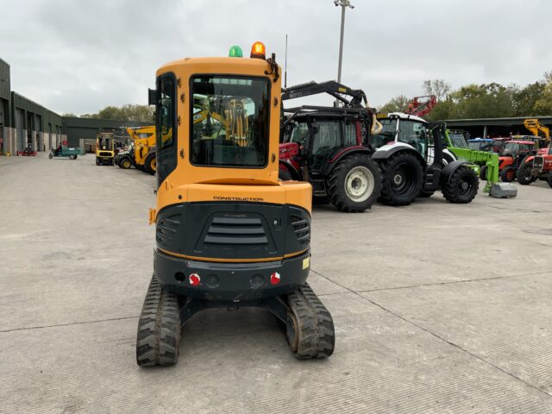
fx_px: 462
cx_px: 276
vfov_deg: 48.2
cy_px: 207
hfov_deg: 61.7
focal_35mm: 29
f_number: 1.8
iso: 16
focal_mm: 3
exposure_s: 1/305
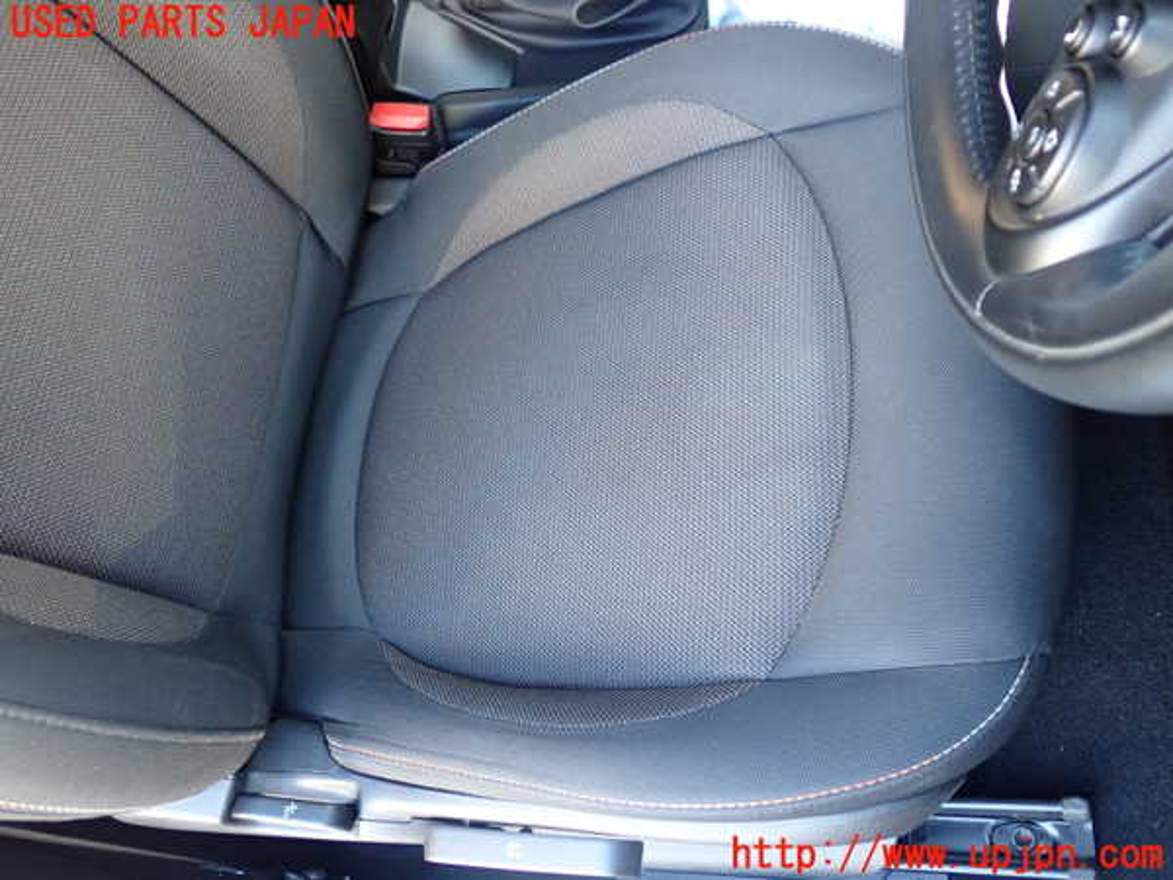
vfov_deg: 46.8
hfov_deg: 60.0
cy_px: 440
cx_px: 586
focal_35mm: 30
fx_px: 1017
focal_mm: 5.4
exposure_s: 1/30
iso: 250
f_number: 2.3
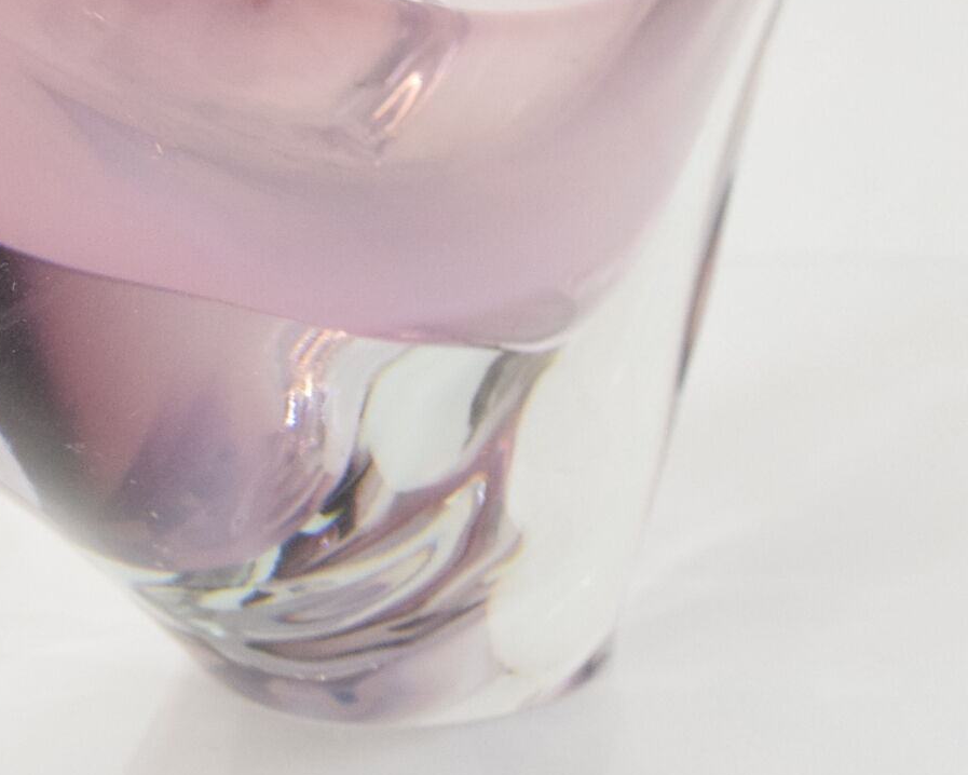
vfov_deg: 16.0
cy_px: -22
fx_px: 2694
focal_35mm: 94
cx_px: 251
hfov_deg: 20.2
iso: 1600
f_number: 7.1
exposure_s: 1/200
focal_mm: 20
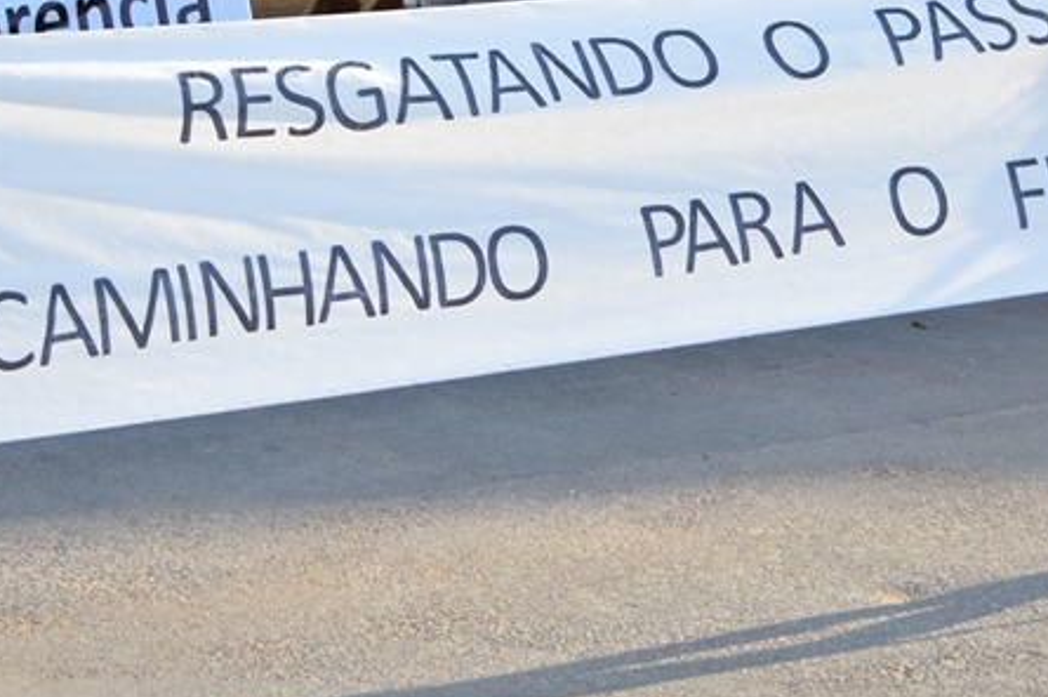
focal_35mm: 167
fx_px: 4858
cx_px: 553
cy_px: 179
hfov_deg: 12.3
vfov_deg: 8.2
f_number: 4.5
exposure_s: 1/200
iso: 100
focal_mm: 55
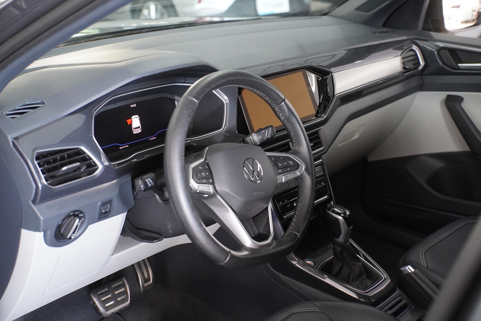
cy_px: 160
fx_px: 661
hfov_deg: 40.0
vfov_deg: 27.3
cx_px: 240
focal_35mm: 50
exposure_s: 1/160
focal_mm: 33
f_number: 2.8
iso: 2500
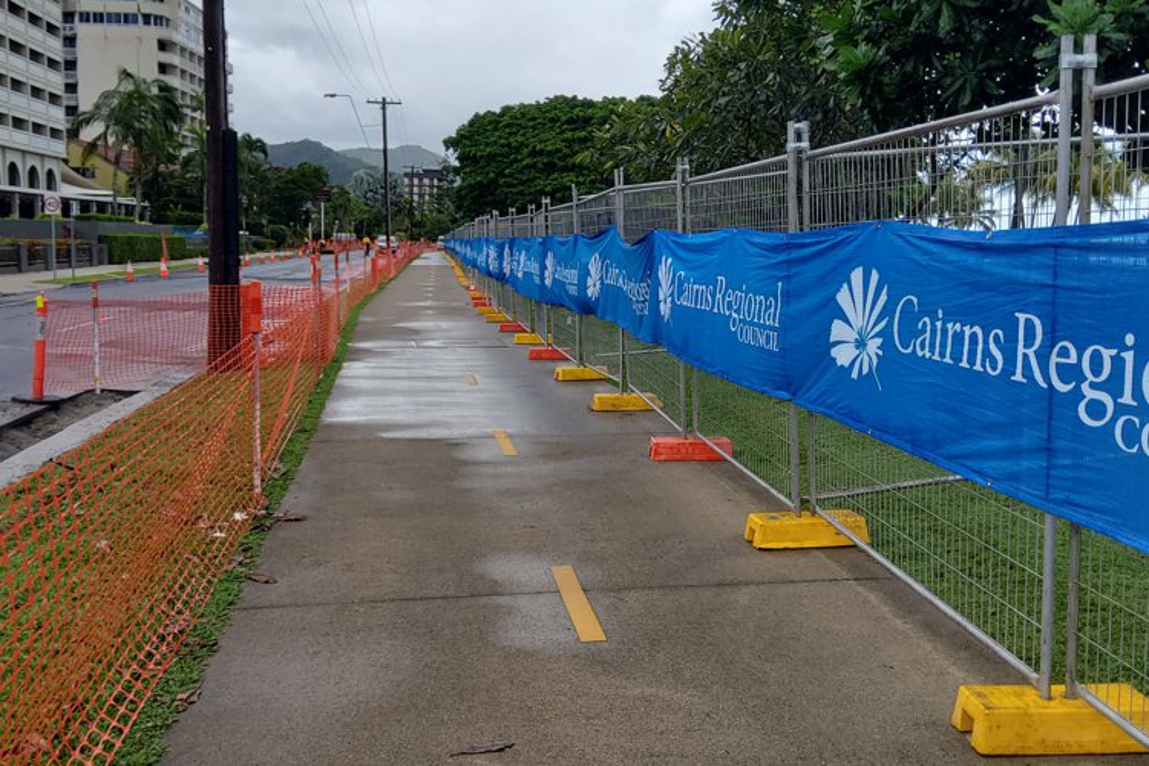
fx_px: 1021
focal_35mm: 32
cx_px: 574
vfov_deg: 41.1
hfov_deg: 58.7
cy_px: 383
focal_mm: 32
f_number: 9.5
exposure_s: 1/60
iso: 100
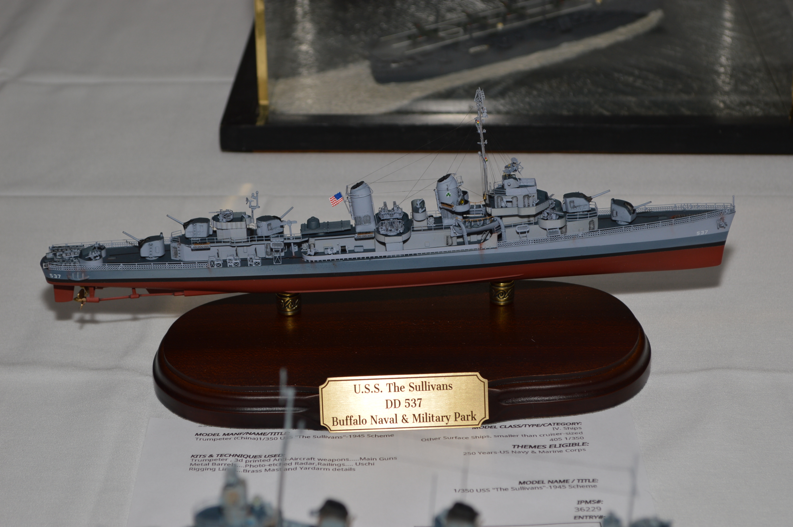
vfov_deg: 16.5
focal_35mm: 82
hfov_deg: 24.6
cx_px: 396
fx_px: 1816
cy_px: 264
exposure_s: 1/60
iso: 100
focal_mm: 55
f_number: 8
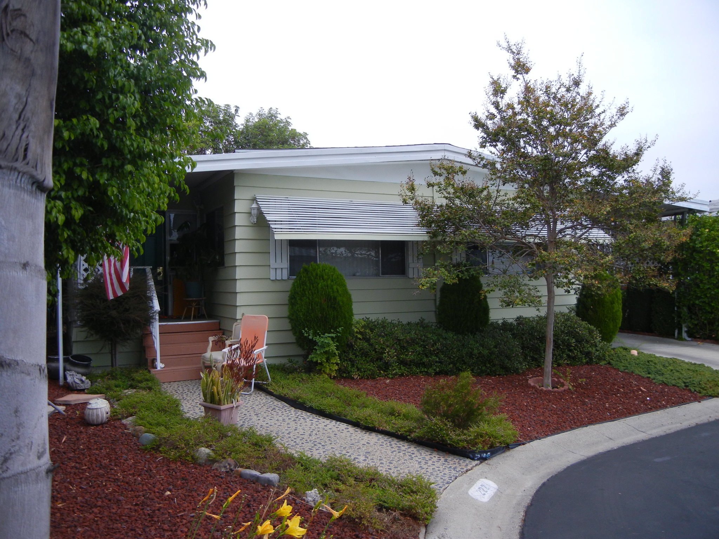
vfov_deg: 46.8
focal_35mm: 30
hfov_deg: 60.0
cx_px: 360
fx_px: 623
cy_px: 270
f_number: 3.5
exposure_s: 1/326
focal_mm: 5.4
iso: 160
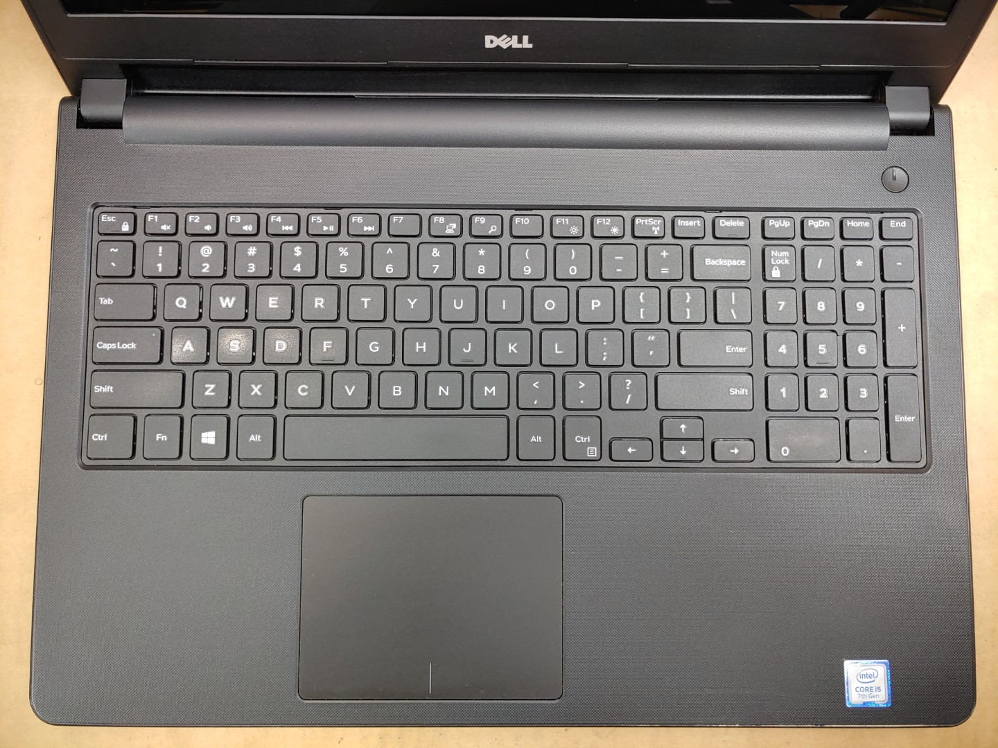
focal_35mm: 26
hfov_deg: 67.3
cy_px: 374
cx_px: 499
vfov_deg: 53.1
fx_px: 750
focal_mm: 4.36
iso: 50
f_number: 1.8
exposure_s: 1/60
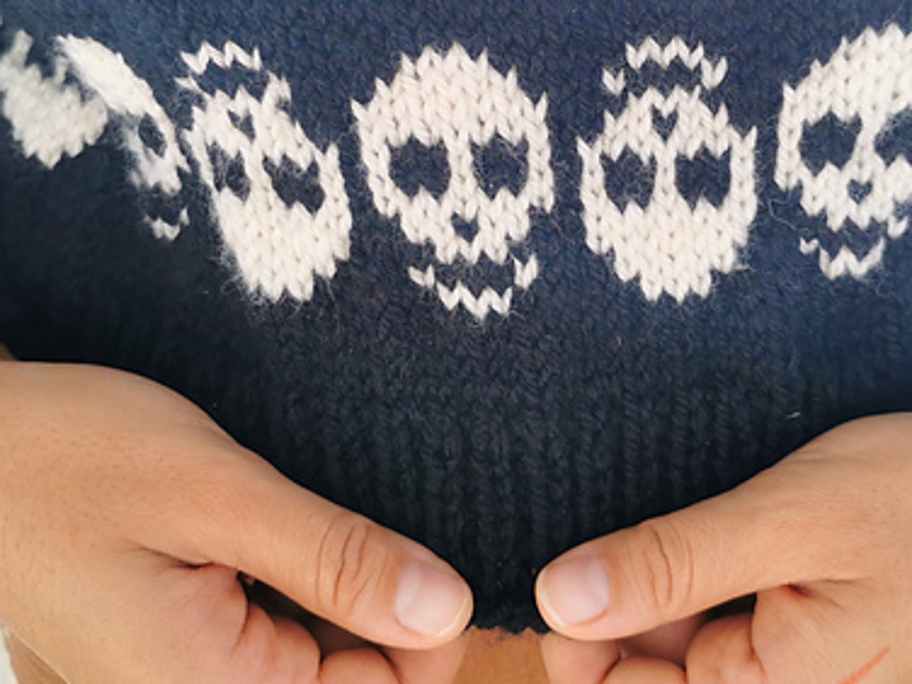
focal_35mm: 46
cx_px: 553
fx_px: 1212
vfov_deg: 30.6
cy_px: 119
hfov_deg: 41.0
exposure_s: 1/1186
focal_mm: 5.56
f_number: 1.6
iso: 50
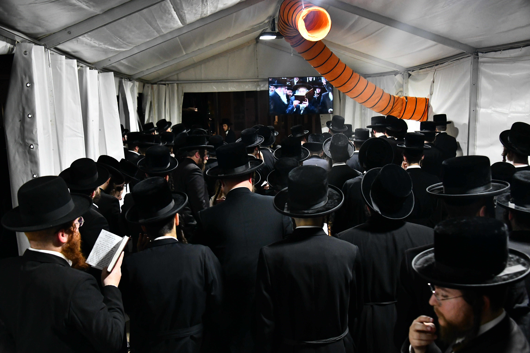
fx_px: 559
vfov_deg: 35.1
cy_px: 176
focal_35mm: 38
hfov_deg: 50.7
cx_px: 265
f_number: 5
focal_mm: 38
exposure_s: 1/160
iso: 2500
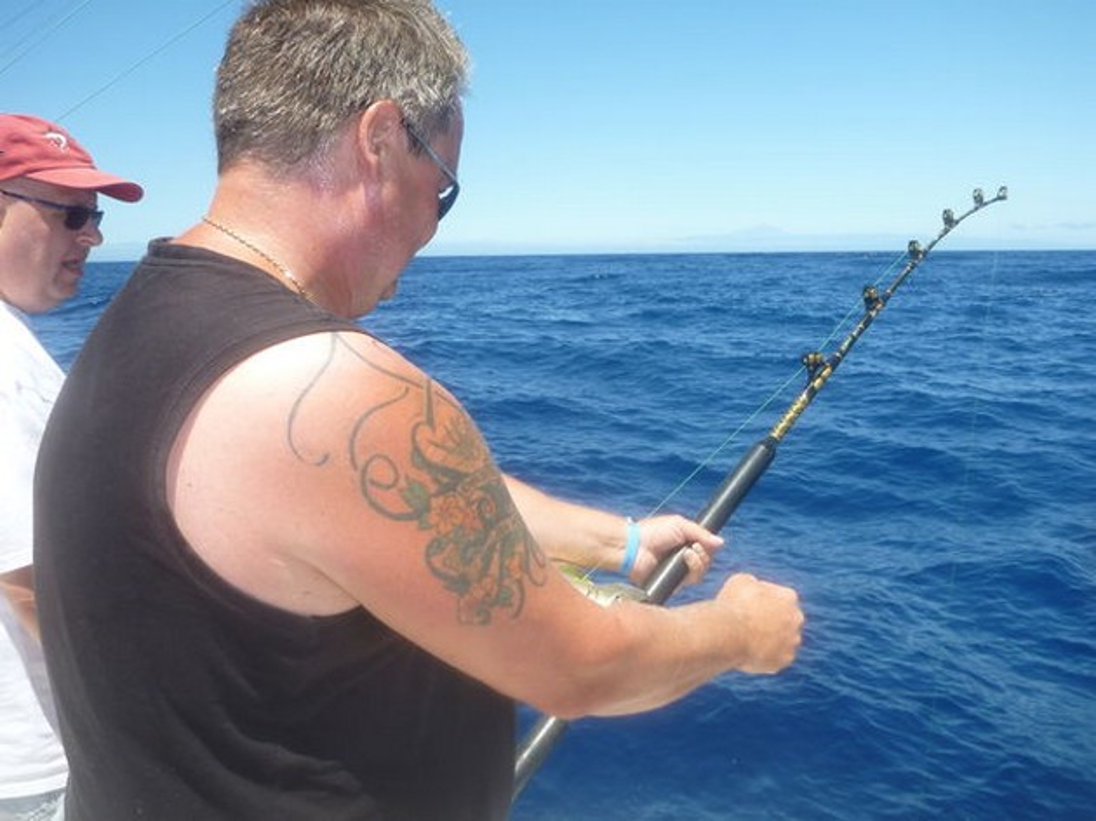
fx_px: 981
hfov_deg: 58.4
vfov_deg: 45.4
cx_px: 548
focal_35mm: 31
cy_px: 410
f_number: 3.5
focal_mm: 5.5
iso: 100
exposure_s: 1/640
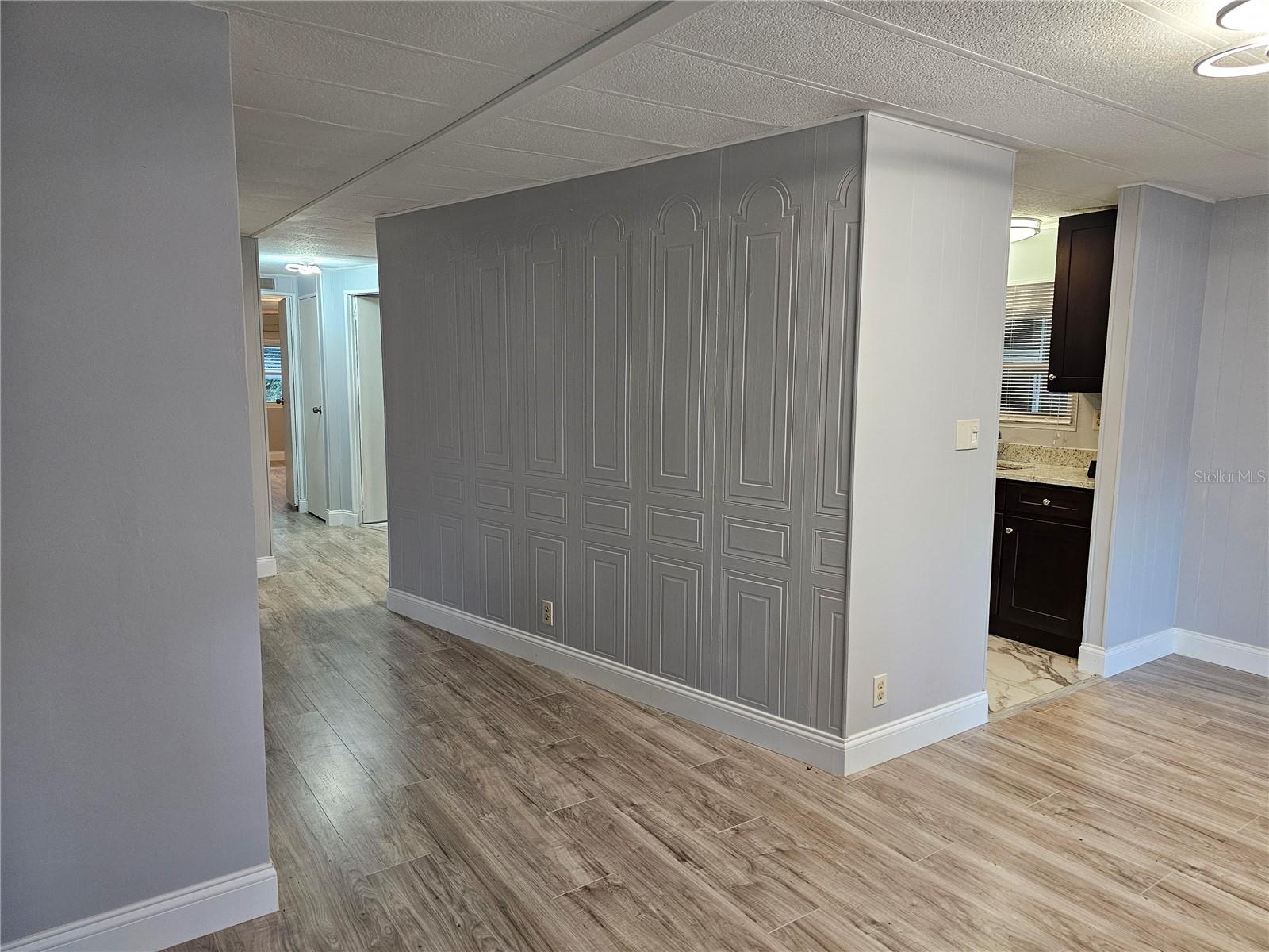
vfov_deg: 58.9
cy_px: 476
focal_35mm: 23
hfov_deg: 73.9
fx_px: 843
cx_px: 634
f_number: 1.7
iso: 320
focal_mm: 6.3
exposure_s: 1/120
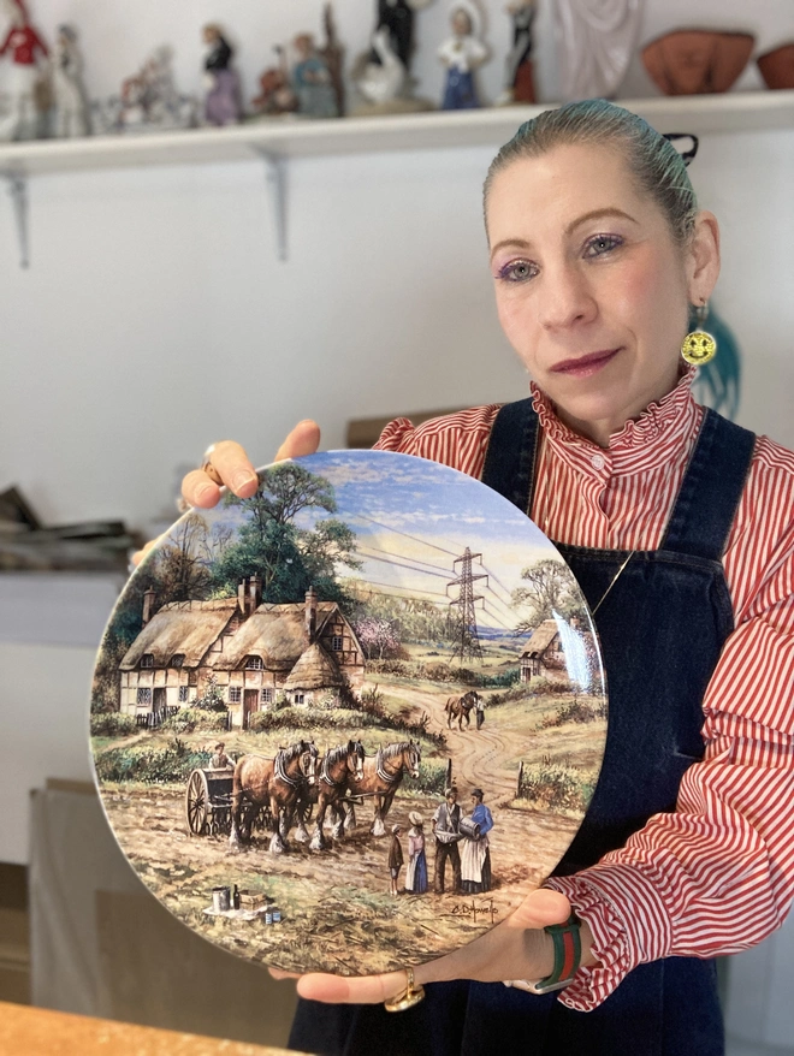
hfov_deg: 44.2
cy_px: 528
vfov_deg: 56.8
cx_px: 397
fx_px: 977
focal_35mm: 32
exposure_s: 1/33
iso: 250
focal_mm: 2.87
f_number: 2.2
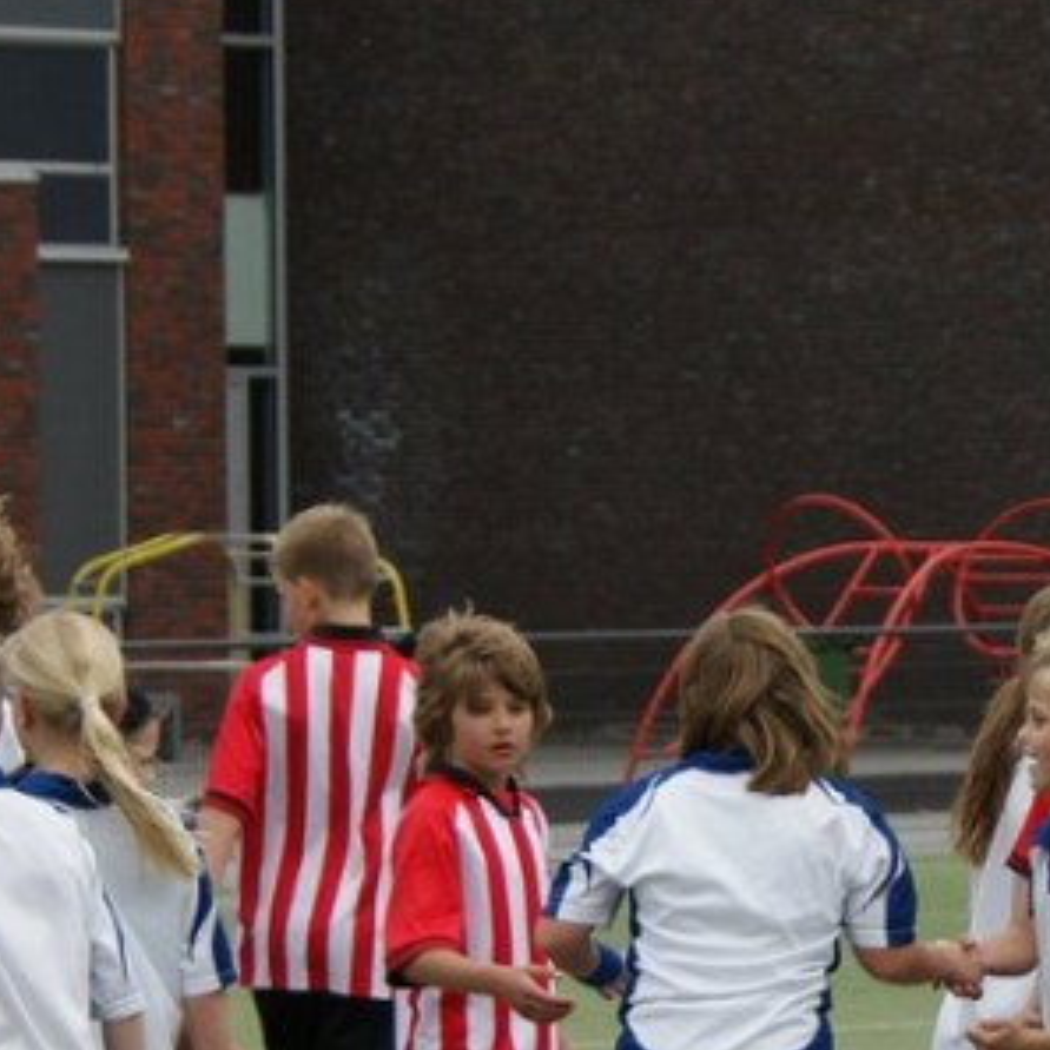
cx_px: 518
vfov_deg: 8.2
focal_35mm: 212
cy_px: 898
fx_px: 7285
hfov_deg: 8.2
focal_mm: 55
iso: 100
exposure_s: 1/500
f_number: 5
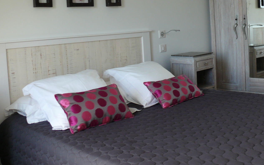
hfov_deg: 42.4
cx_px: 160
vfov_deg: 27.0
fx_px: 338
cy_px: 40
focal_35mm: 47
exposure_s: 1/40
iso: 100
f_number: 2.8
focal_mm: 7.4
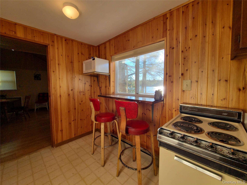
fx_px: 93
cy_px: 92
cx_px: 124
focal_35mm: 13
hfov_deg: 106.2
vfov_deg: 89.9
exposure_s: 1/247
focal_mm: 2.2
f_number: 2.2
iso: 50
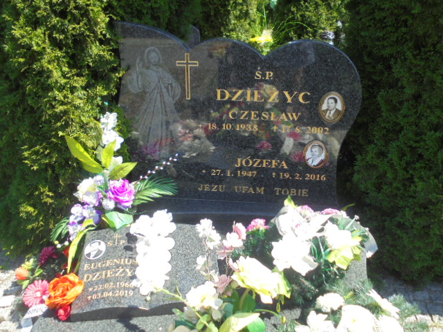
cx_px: 222
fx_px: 435
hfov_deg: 54.0
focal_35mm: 34
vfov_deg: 41.8
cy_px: 166
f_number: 4
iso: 100
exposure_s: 1/250
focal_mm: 6.1
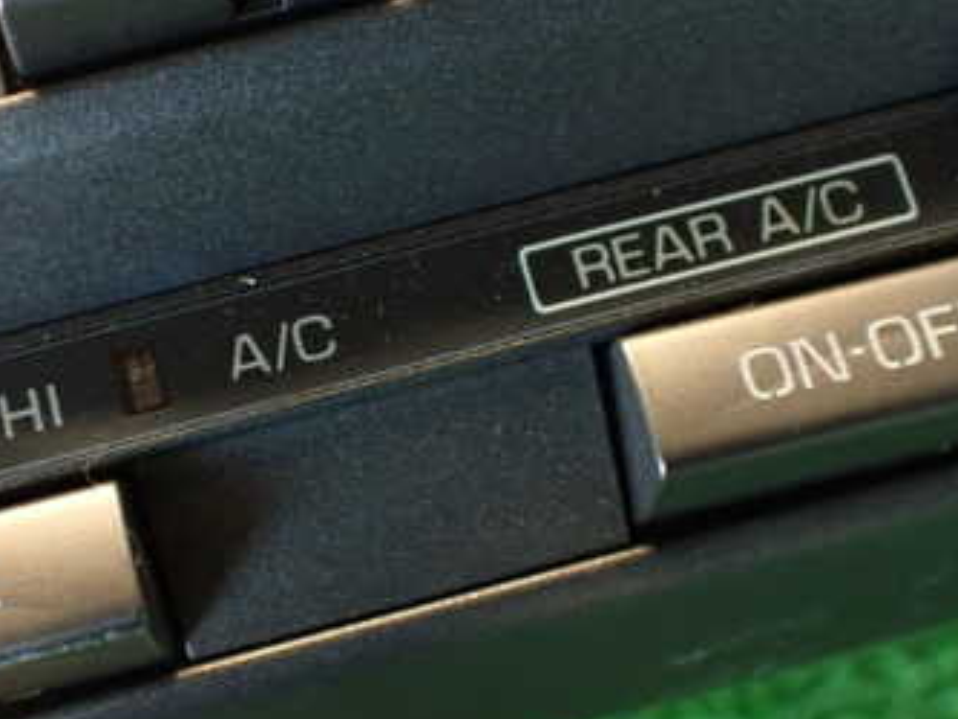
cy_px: 460
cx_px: 328
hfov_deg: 35.2
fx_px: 1495
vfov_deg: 26.9
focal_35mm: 54
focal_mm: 5.4
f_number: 2.3
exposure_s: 1/30
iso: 400
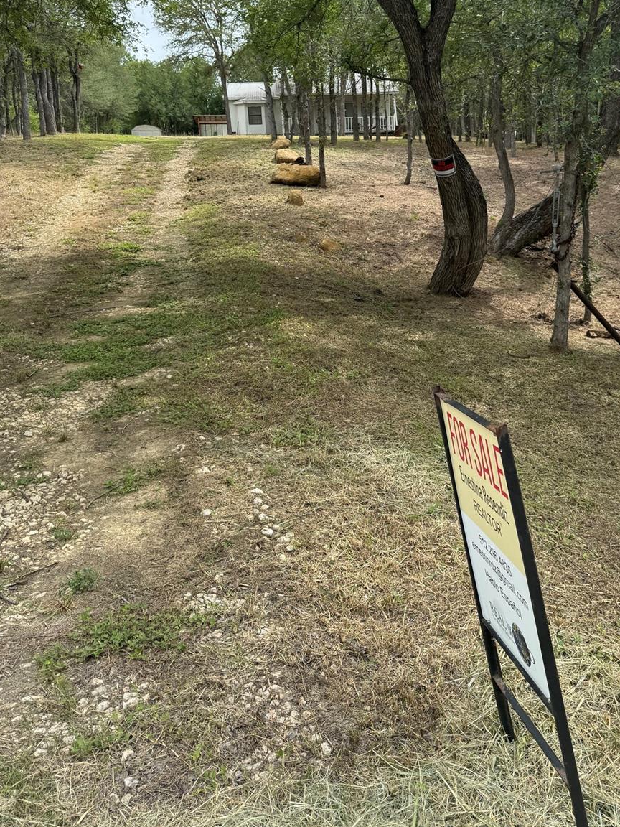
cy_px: 296
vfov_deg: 56.0
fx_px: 764
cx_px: 376
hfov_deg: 43.9
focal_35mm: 32
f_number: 1.78
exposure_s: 1/1395
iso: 80
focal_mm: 6.76
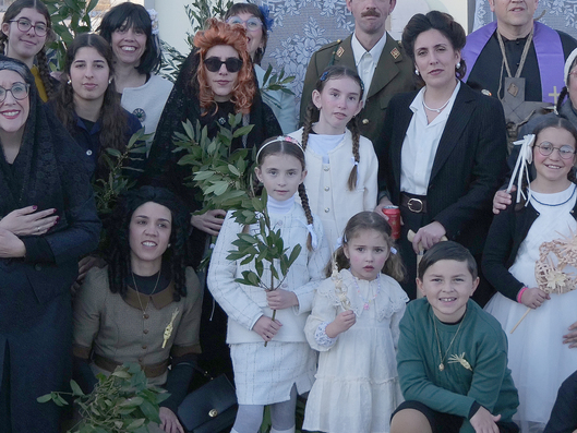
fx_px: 1634
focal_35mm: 98
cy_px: 148
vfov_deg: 15.1
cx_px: 407
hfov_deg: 19.9
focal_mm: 20
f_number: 4.1
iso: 250
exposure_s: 1/800
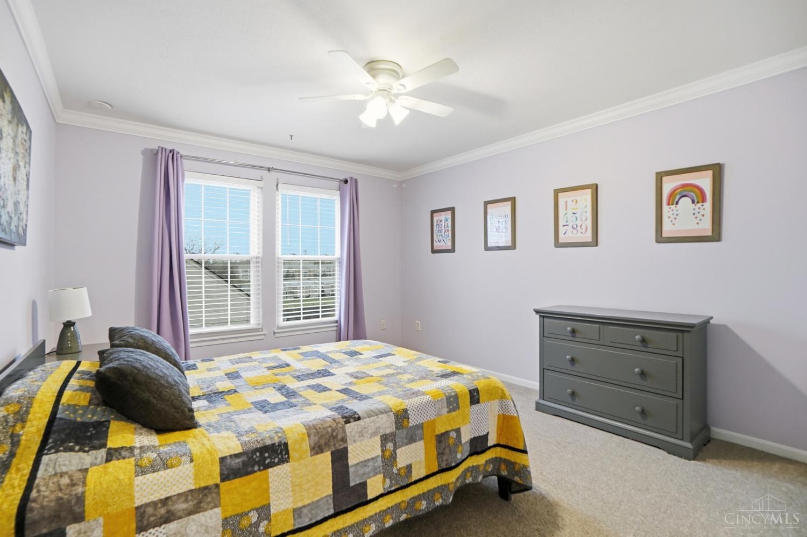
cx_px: 404
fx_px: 336
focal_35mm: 15
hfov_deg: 100.4
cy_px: 268
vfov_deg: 77.3
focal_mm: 10
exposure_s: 1/160
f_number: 4
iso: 100
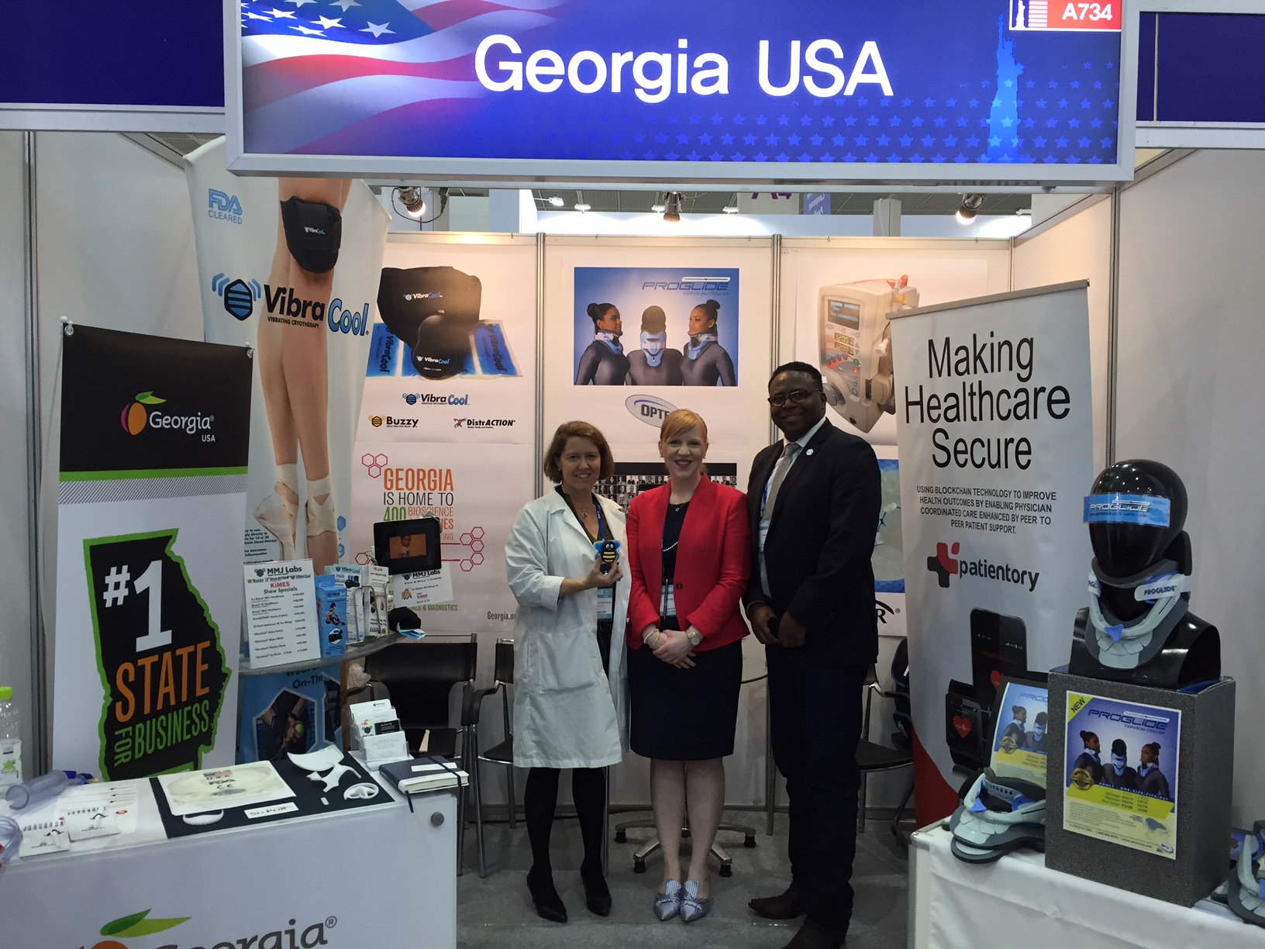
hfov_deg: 61.7
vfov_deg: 48.2
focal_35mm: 29
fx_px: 1060
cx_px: 632
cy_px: 474
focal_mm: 4.15
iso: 40
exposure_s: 1/30
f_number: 2.2
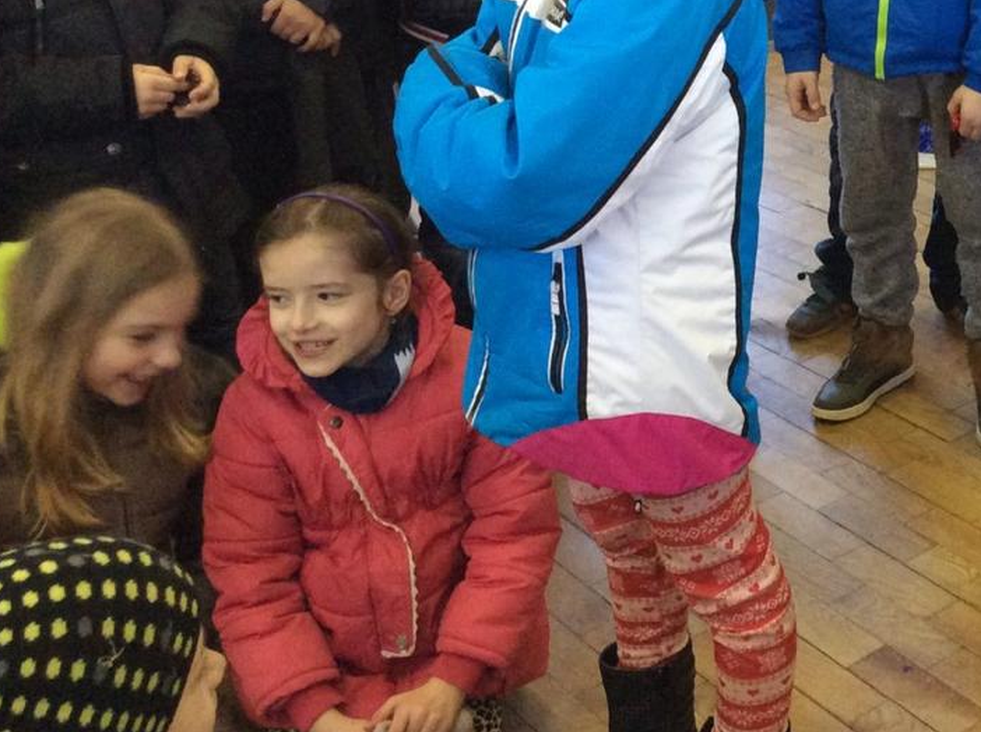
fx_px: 1726
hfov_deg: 30.1
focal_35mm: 61
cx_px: 915
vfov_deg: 23.7
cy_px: 180
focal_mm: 3.3
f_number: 2.4
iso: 250
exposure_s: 1/25
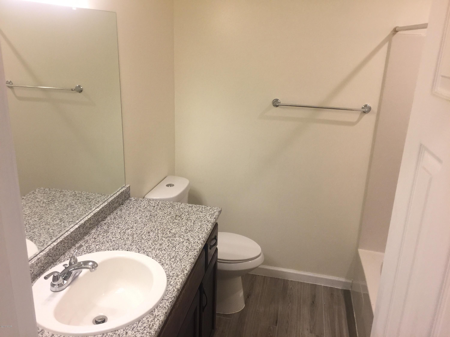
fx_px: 377
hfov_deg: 61.7
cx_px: 225
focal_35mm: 29
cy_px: 168
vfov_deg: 48.2
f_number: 2.2
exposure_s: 1/30
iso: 40
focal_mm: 4.15
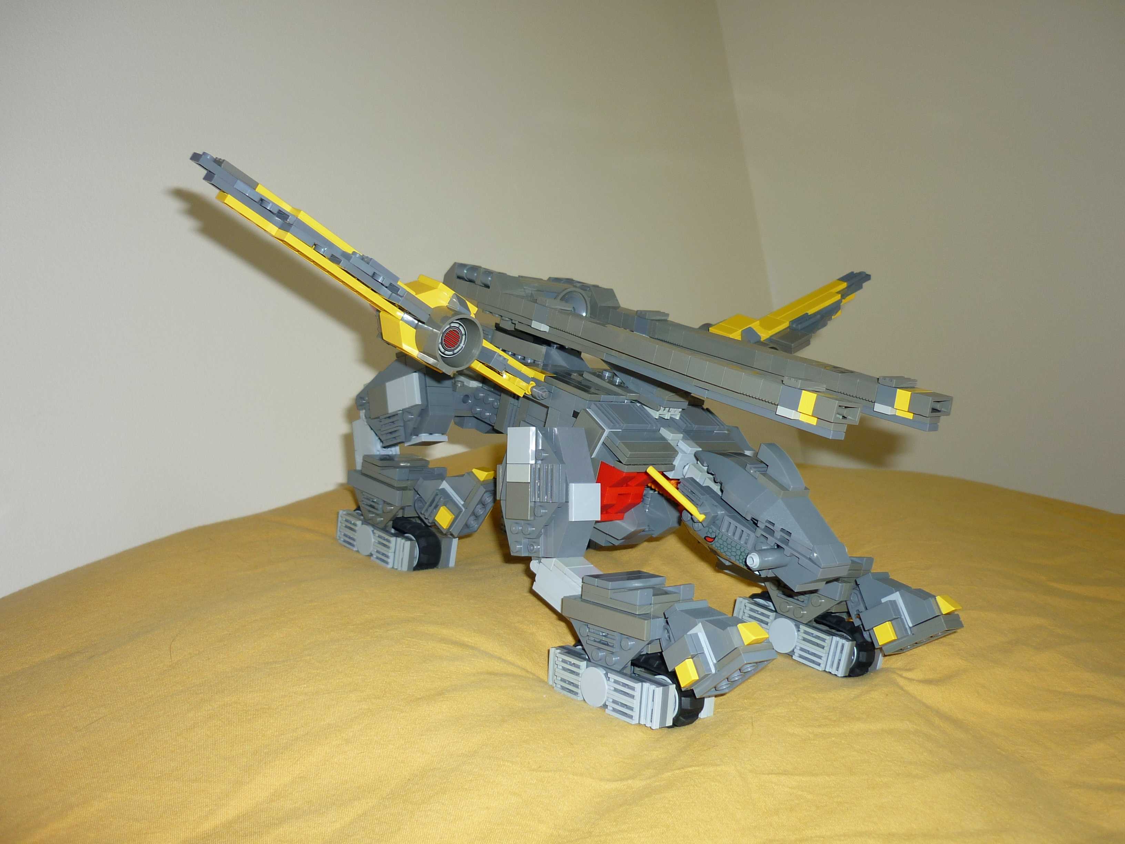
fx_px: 1072
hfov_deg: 55.4
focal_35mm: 33
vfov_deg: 42.9
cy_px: 422
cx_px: 562
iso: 100
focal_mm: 5.5
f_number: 2.8
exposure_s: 1/30
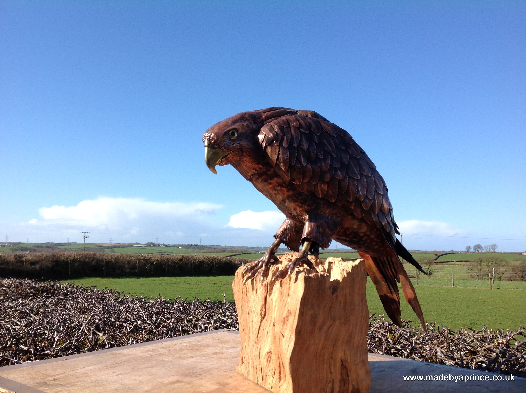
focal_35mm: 35
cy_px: 196
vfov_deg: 40.6
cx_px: 263
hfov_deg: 52.7
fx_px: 531
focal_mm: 4.28
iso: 50
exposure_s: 1/1259
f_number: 2.4
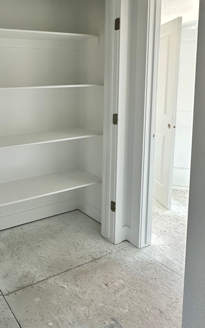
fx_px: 241
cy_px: 116
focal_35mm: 27
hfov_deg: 39.5
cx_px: -8
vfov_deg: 67.0
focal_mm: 2.22
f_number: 2.2
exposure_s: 1/99
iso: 250
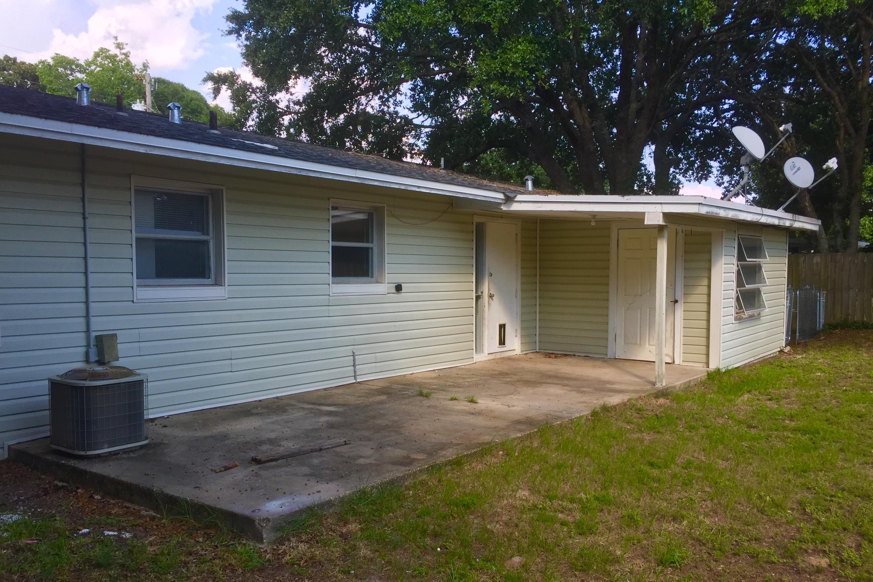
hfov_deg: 60.3
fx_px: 752
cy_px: 328
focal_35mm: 31
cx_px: 446
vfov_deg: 42.2
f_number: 2.2
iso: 32
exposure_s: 1/628
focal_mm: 4.15
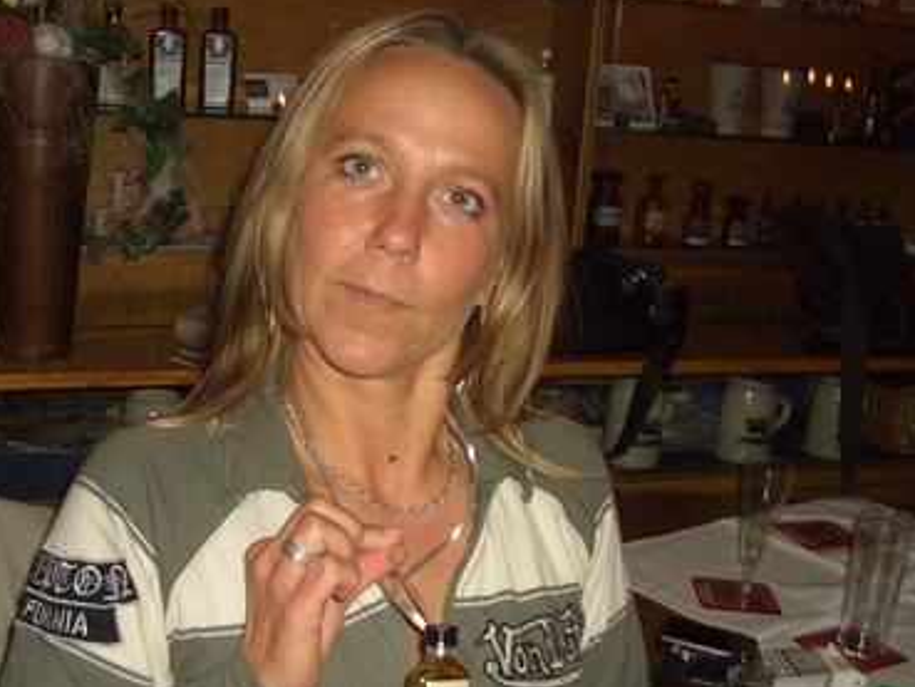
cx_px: 387
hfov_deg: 38.1
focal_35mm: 50
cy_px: 407
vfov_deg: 29.1
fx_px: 1322
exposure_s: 1/60
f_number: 2.8
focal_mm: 6.8
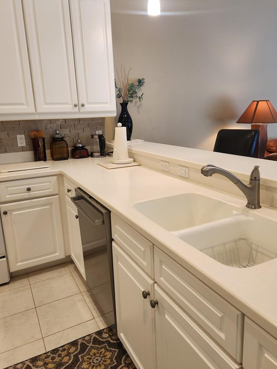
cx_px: 150
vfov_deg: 65.3
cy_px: 173
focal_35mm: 27
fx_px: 288
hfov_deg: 51.3
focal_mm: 5.4
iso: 200
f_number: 1.8
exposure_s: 1/120
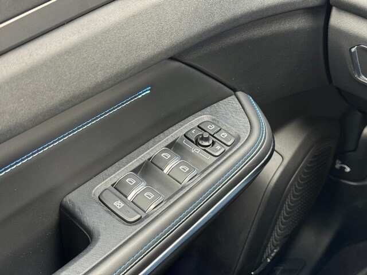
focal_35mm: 48
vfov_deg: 30.3
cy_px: 138
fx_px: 509
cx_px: 184
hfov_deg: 39.7
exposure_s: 1/37
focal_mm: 6.76
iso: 250
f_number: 1.78
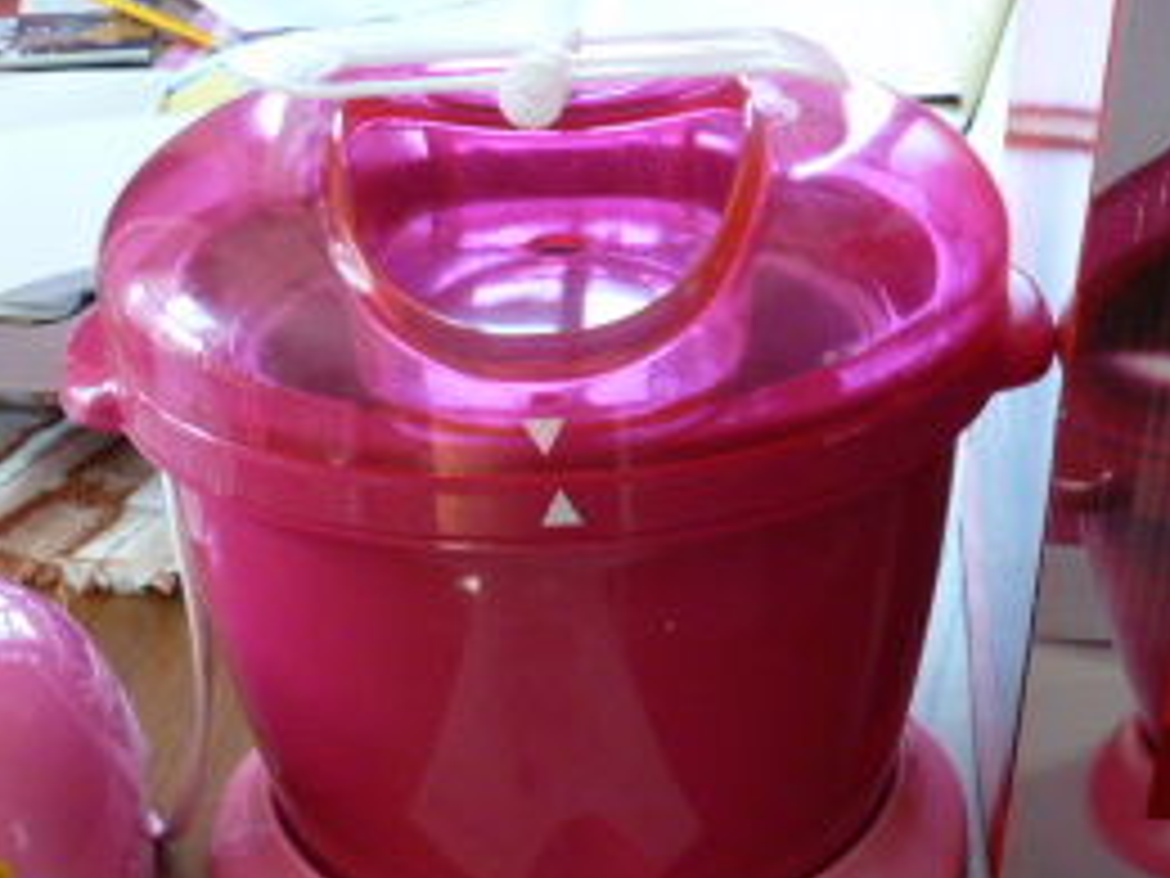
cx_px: 716
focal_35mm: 59
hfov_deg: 32.6
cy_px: 819
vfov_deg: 24.0
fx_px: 1994
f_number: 3.3
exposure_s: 1/60
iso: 250
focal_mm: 4.3
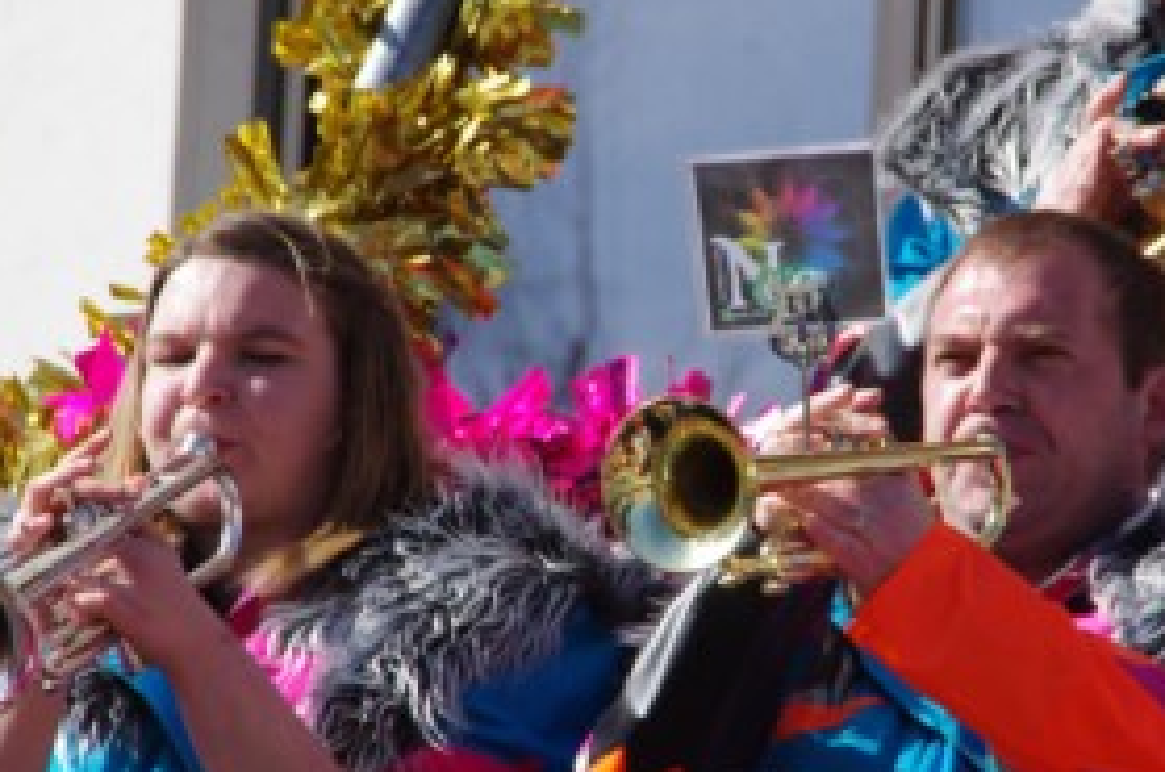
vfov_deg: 2.6
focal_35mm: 537
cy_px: 411
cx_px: 685
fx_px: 17348
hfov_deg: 3.8
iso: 200
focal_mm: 200
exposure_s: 1/250
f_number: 11
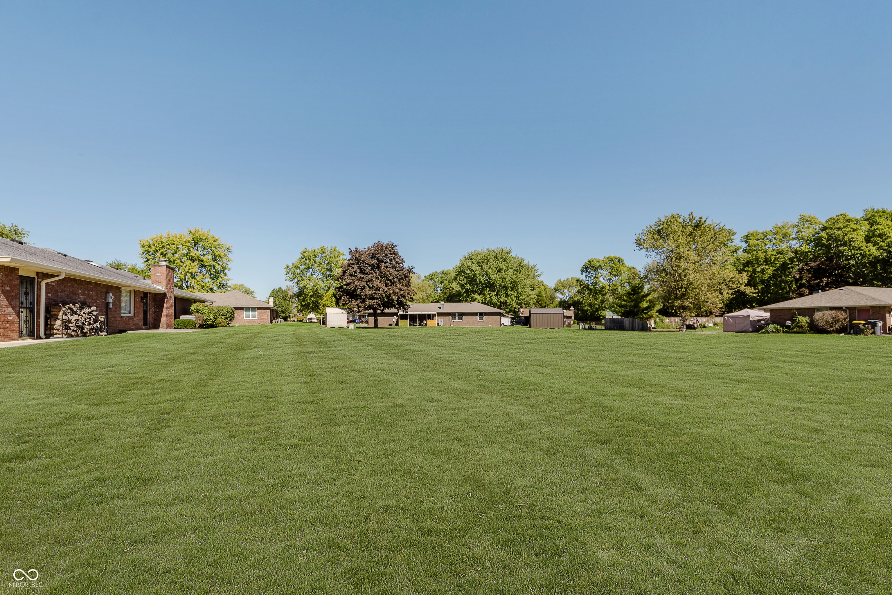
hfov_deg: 100.4
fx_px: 372
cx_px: 446
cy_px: 298
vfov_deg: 77.4
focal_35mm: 15
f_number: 5.6
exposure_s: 1/2500
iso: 320
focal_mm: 15
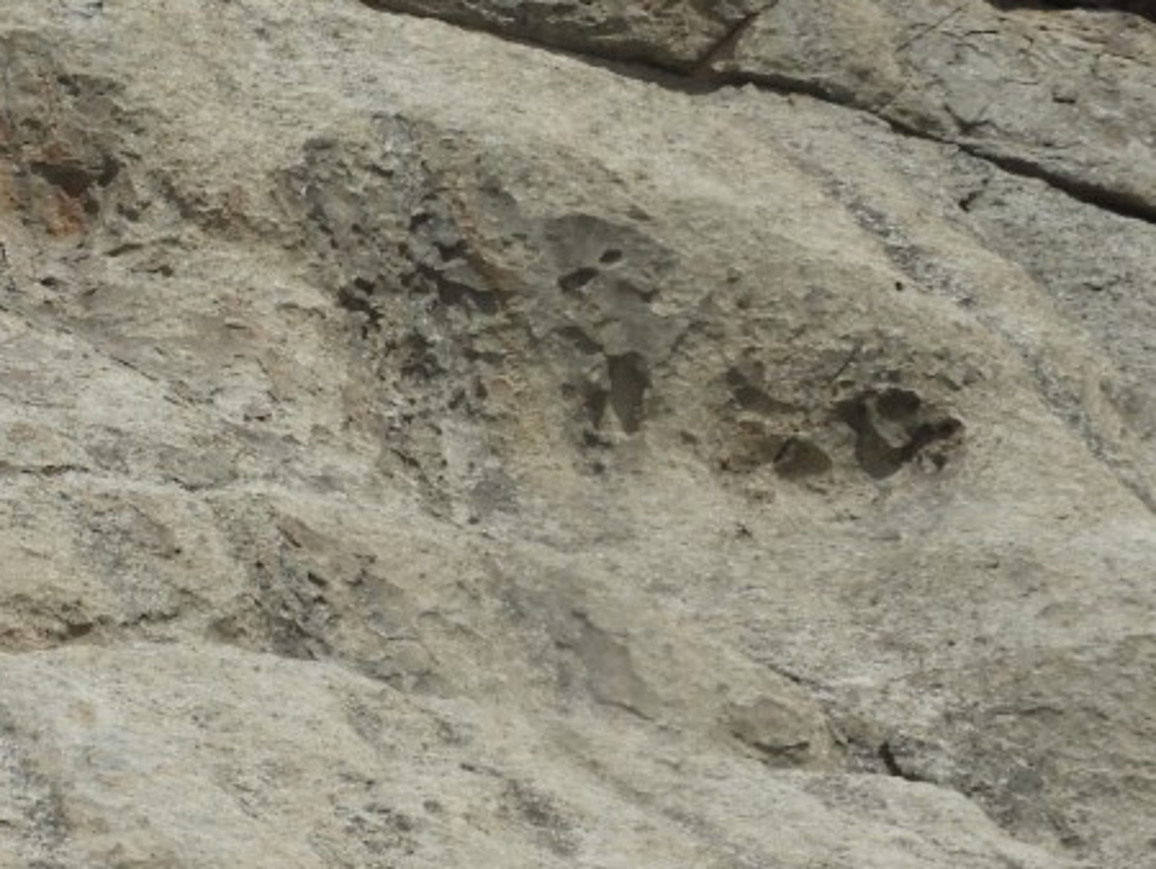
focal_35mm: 160
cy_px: 370
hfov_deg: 12.2
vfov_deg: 9.3
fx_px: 5346
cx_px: -31
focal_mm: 9
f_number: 4
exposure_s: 1/2000
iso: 100
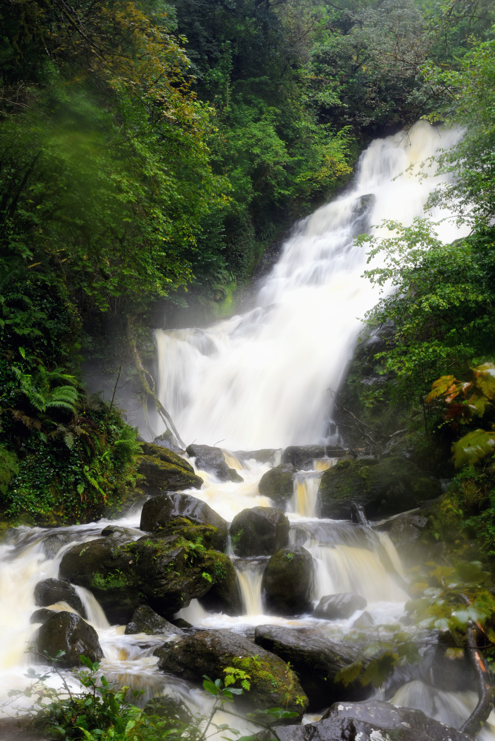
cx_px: 248
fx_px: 1030
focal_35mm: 50
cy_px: 370
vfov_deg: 39.6
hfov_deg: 27.0
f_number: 16
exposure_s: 1/8
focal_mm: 50
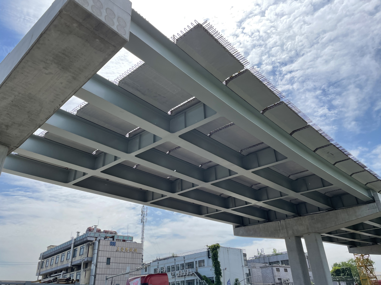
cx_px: 190
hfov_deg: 67.3
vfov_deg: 53.1
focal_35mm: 26
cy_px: 142
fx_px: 286
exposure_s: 1/2174
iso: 32
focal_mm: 4.2
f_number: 1.6
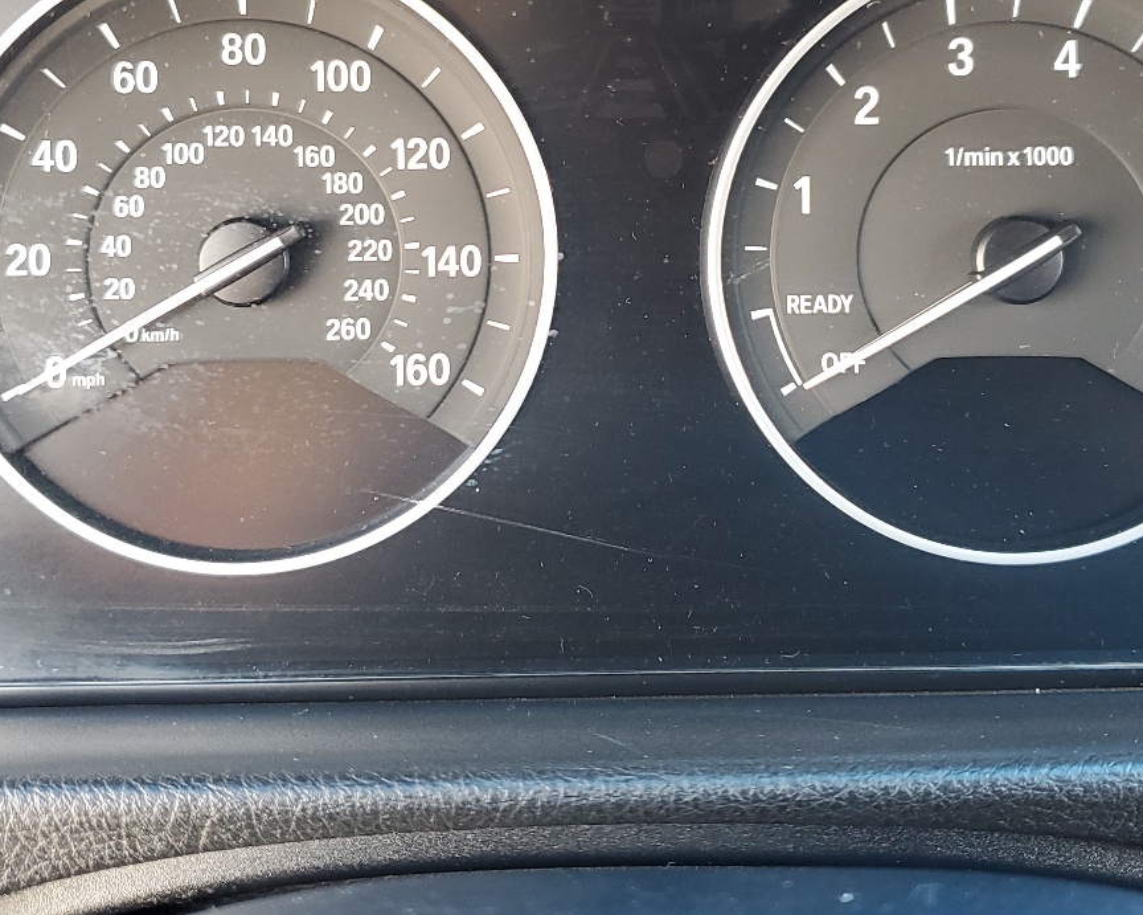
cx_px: 611
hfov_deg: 39.5
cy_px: 253
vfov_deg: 31.6
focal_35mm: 47
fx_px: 1590
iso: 72
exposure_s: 1/60.2
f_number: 1.5
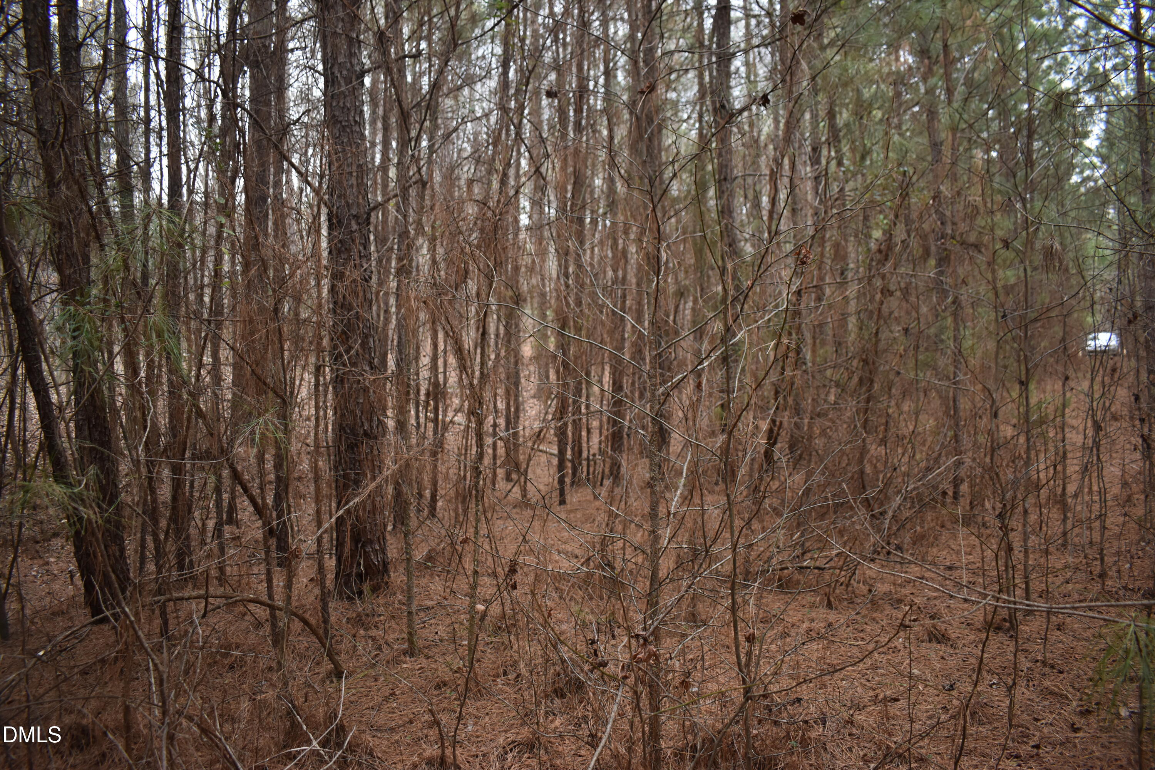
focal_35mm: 27
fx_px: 866
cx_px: 578
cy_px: 385
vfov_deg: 47.9
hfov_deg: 67.4
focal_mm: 18
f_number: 3.5
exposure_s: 1/200
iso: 800
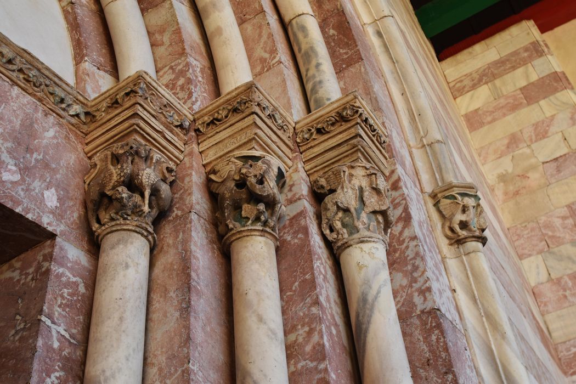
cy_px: 192
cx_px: 288
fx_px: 576
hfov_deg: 53.1
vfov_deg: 36.9
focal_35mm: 36
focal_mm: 24
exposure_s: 1/200
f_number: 7.1
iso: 400
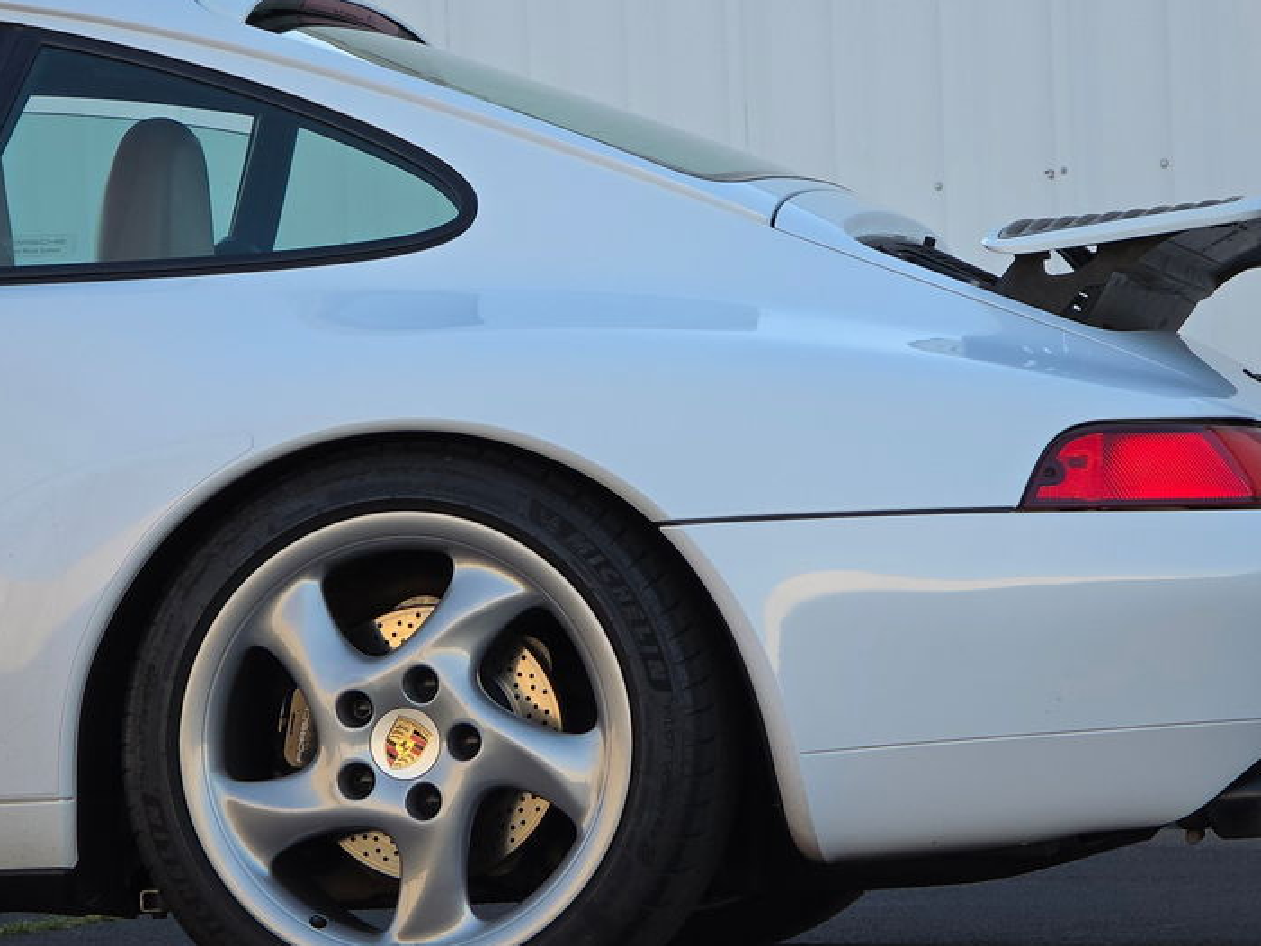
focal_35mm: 168
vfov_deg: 8.8
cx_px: 685
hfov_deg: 11.8
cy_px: 502
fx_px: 6121
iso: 40
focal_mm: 18.6
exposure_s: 1/120
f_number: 3.4
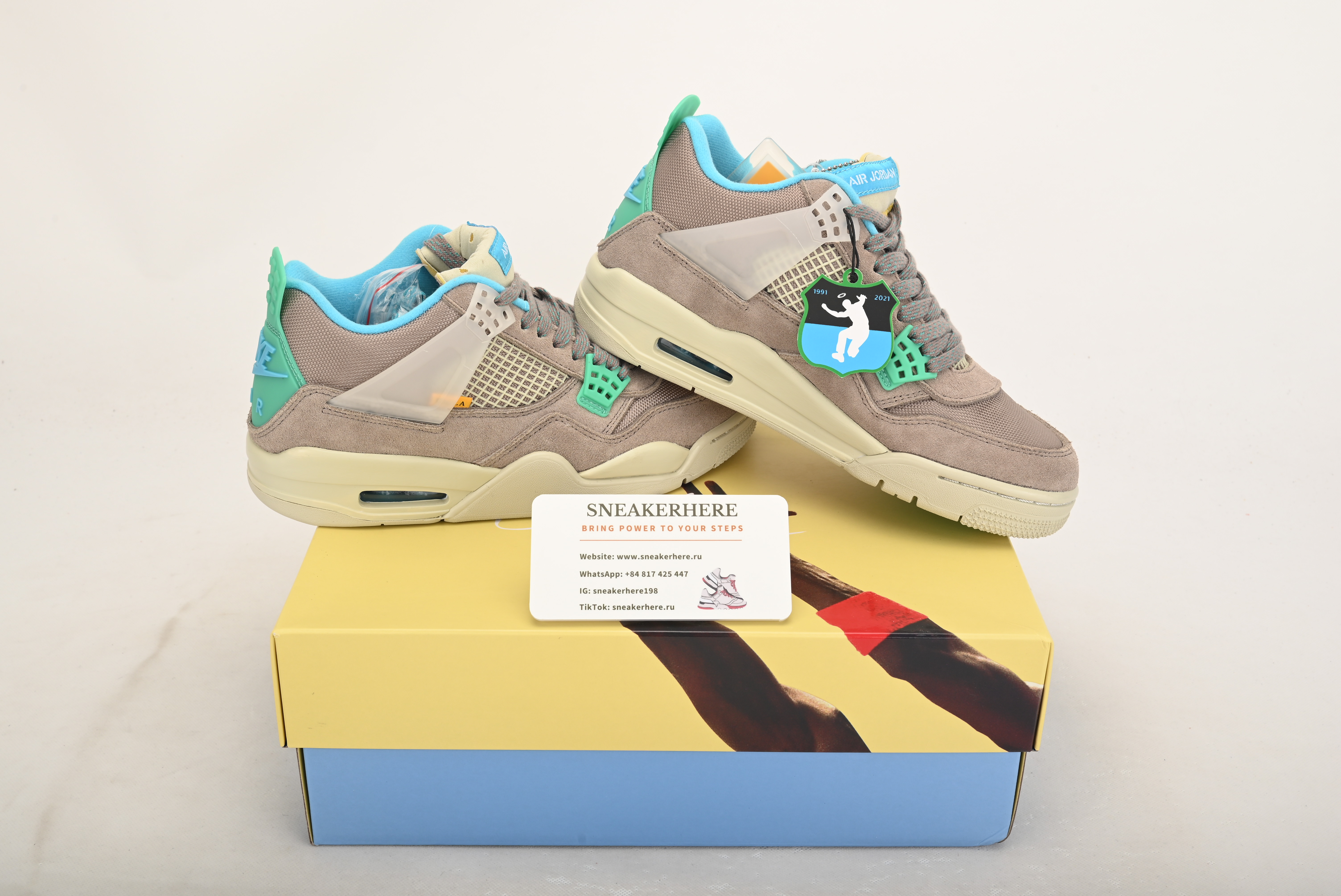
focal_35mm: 39
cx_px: 670
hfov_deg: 49.5
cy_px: 448
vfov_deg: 34.2
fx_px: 1453
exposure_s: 1/200
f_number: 13
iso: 100
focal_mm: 39
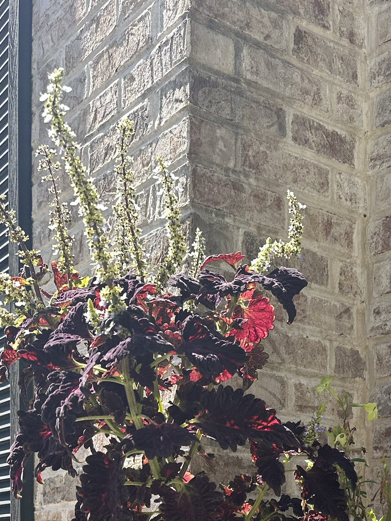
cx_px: 248
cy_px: 560
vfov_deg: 30.9
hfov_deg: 26.0
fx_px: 843
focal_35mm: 56
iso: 80
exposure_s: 1/694
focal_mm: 6.86
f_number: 1.78
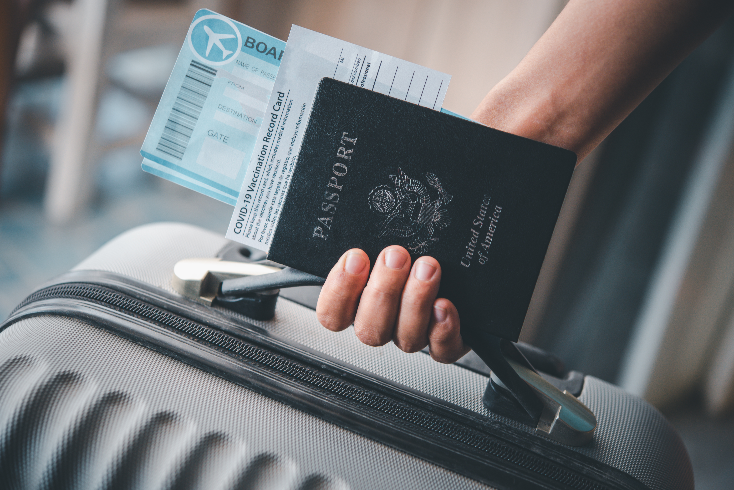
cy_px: 245
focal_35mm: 60
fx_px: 1224
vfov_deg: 22.6
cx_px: 367
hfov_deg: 33.4
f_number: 3.5
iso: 320
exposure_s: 1/80
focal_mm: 60
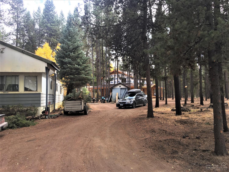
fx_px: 192
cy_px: 86
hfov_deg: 61.7
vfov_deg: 48.2
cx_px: 114
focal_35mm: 29
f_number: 2.2
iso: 25
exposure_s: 1/156
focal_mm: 4.15
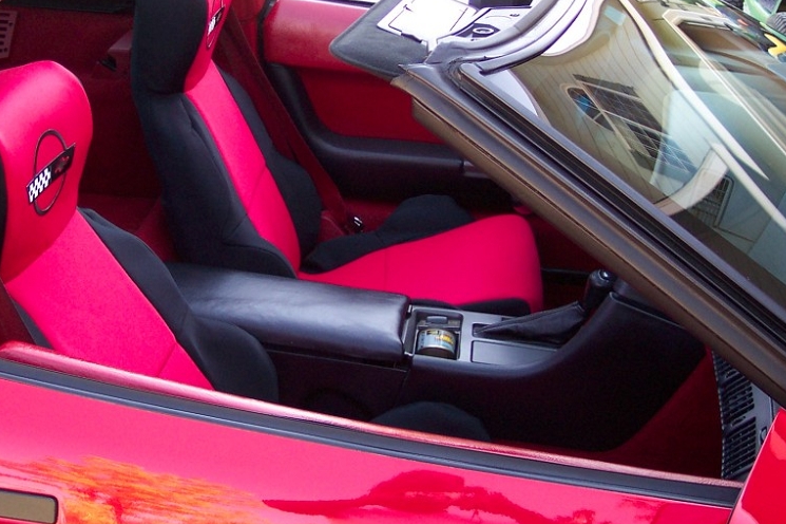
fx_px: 1113
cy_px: 194
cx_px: 333
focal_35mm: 51
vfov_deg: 26.4
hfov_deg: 38.8
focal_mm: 8
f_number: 2.8
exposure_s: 1/125
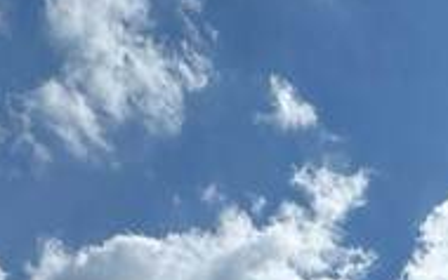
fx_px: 977
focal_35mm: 80
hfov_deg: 23.8
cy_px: 802
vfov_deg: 11.3
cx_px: 521
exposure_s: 1/4630
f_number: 2.2
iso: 32
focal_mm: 2.22
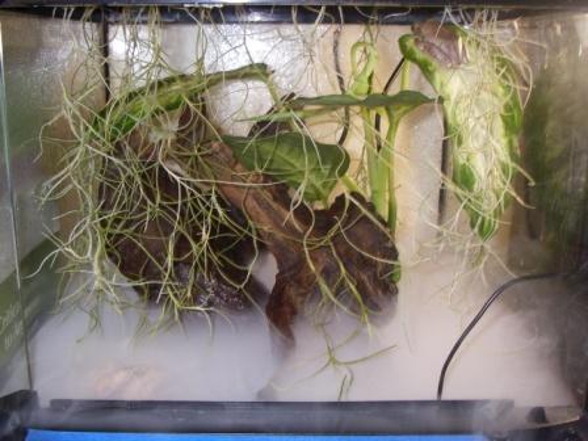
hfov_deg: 49.0
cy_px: 220
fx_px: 645
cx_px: 294
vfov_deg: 37.7
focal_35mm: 38
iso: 160
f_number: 3.3
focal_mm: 6.3
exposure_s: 1/40
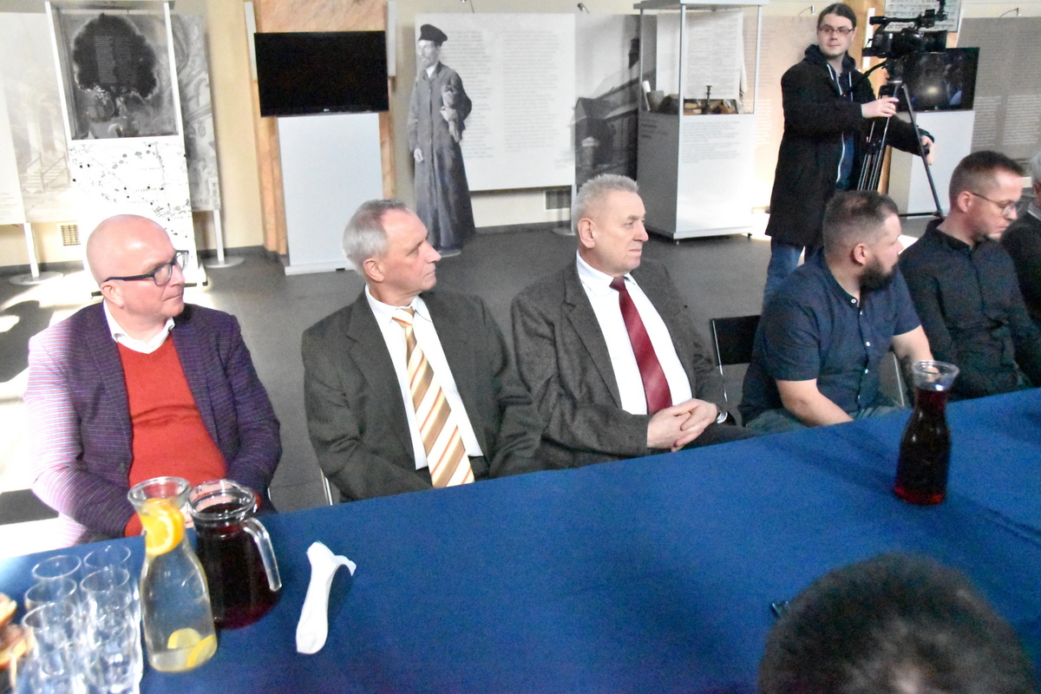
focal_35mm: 33
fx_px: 954
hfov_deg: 57.2
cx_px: 520
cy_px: 347
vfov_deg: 40.0
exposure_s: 1/4000
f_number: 3.8
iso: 25600
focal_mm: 22
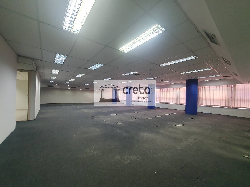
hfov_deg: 106.2
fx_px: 94
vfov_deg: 89.9
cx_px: 125
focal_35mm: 13
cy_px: 94
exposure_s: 1/60
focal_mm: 1.8
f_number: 2.2
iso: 320
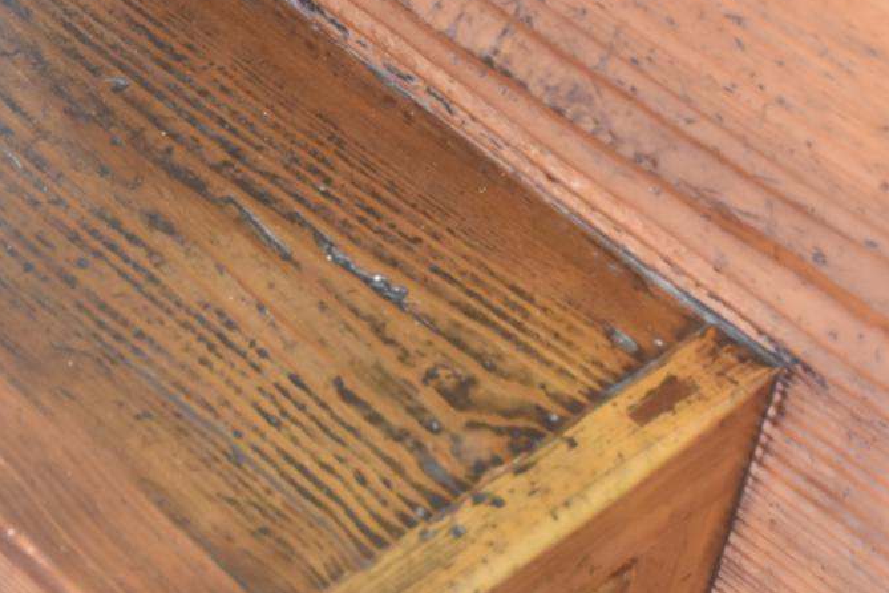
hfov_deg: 19.0
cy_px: 312
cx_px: 209
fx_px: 2642
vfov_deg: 12.8
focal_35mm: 107
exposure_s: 1/60
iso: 4000
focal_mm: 44
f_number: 4.5
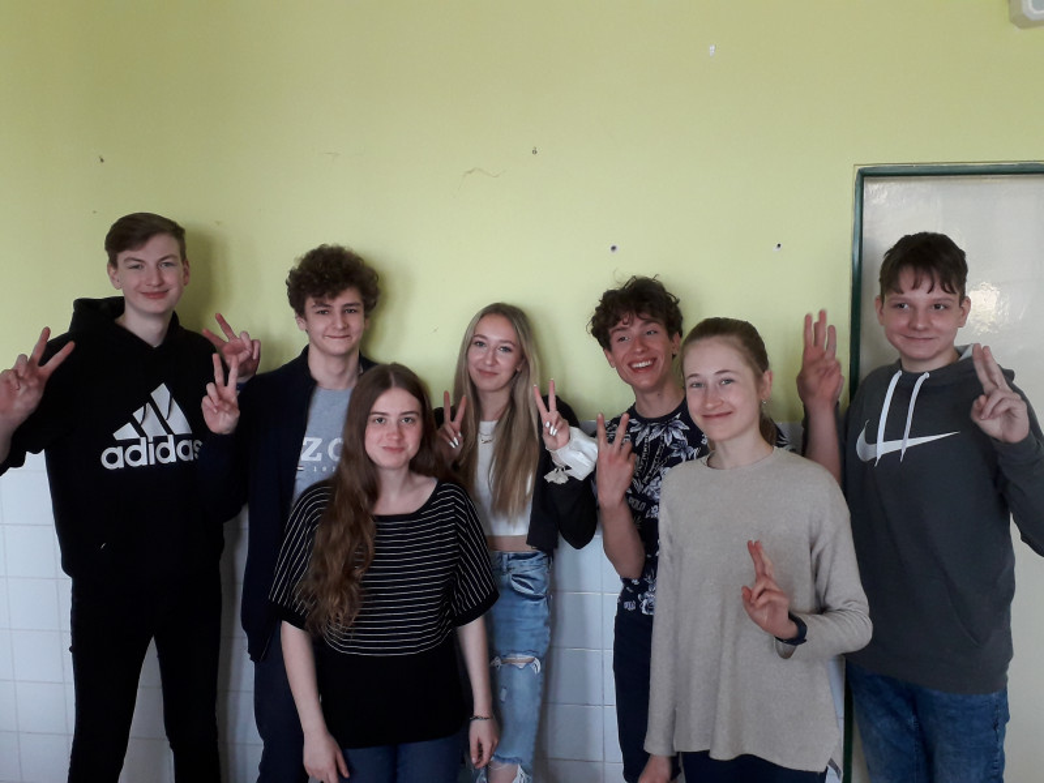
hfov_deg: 65.3
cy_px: 392
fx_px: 814
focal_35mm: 27
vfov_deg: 51.4
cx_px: 522
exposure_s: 1/50
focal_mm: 3.6
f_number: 1.9
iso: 100
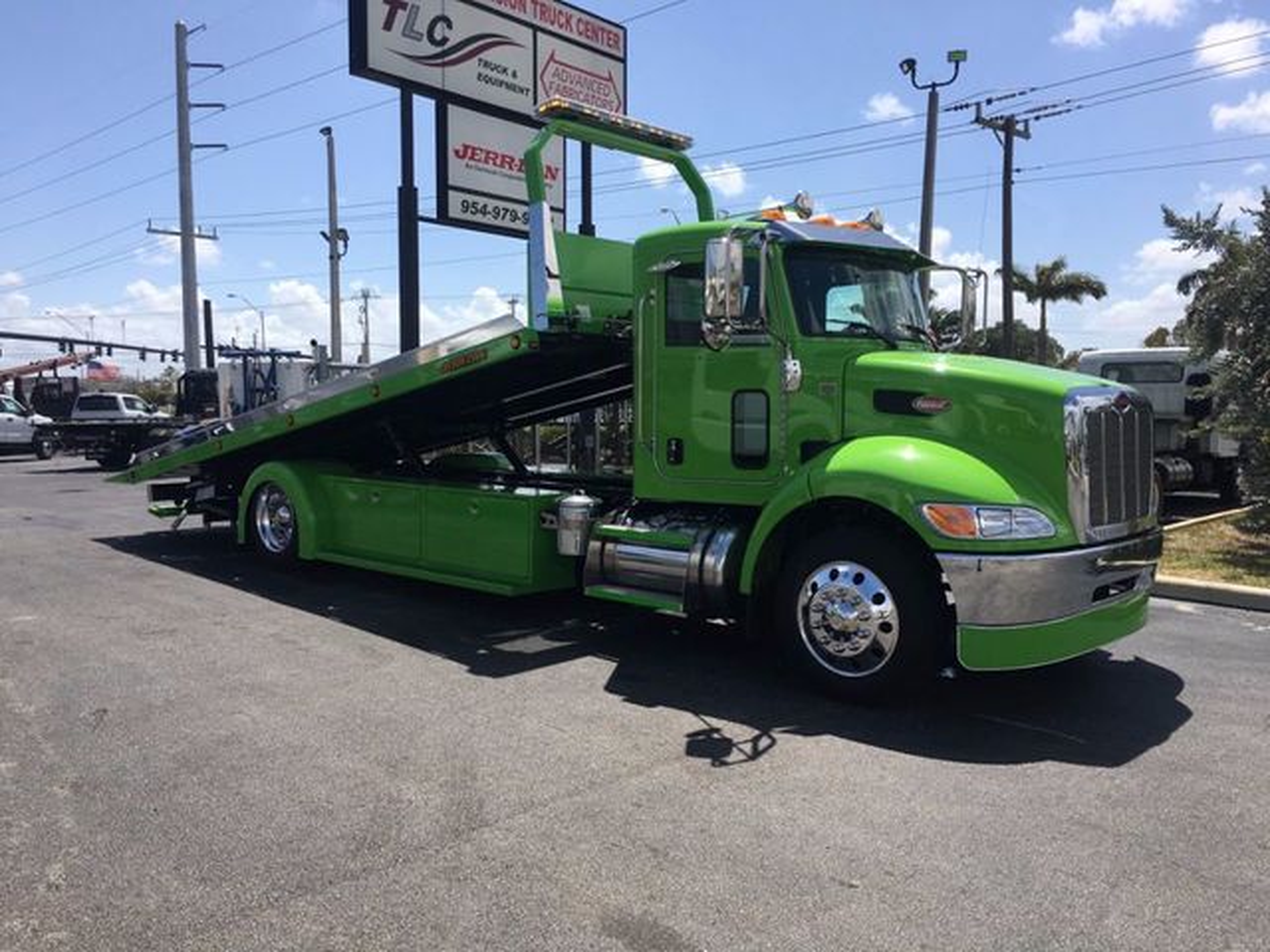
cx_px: 635
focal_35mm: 29
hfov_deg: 61.7
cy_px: 476
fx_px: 1064
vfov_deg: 48.2
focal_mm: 4.15
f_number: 2.2
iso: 25
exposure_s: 1/1876
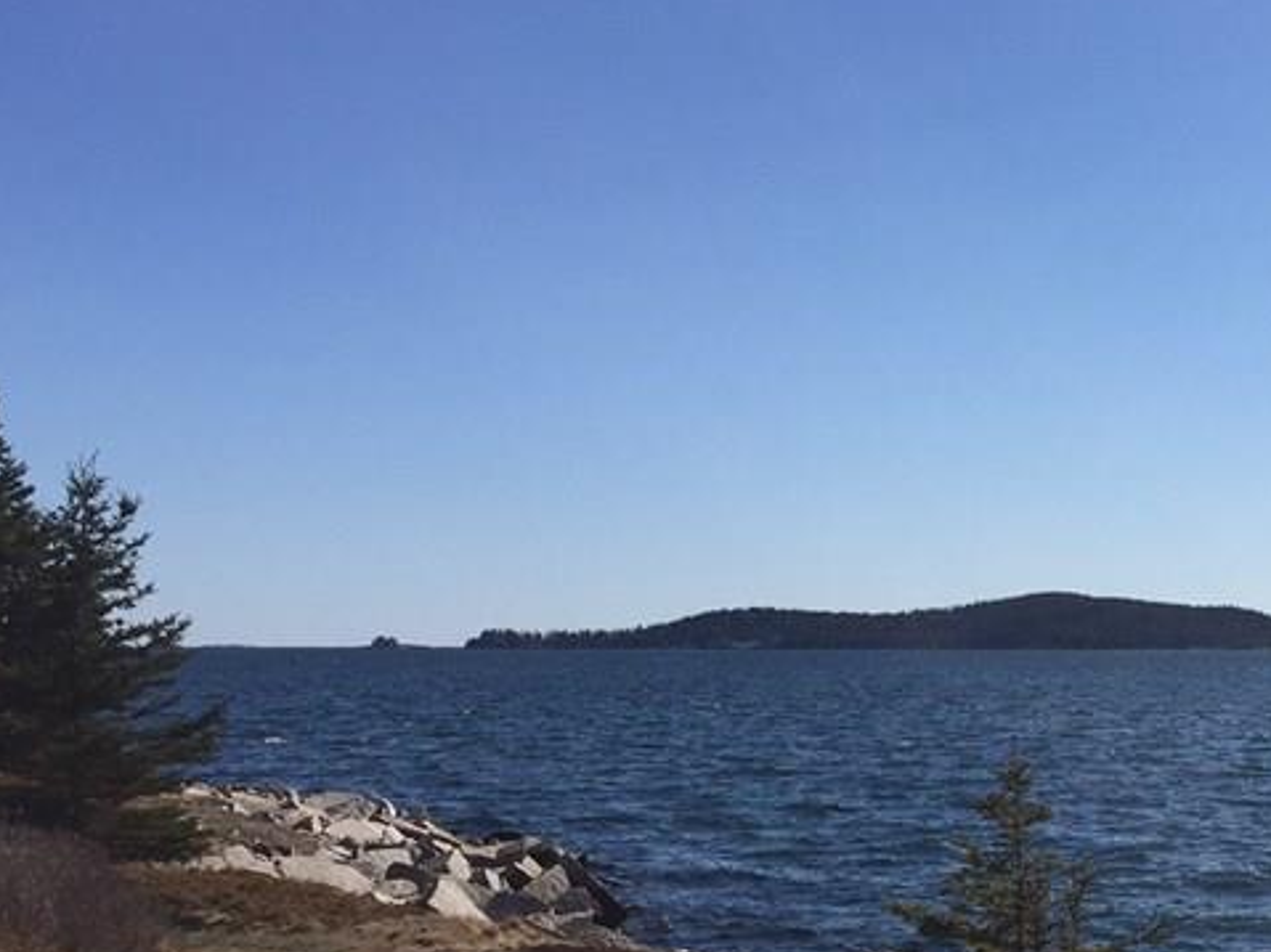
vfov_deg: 23.5
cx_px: 1051
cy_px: 650
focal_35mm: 62
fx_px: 2276
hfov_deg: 30.3
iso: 32
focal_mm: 4.15
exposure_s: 1/3968
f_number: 2.2
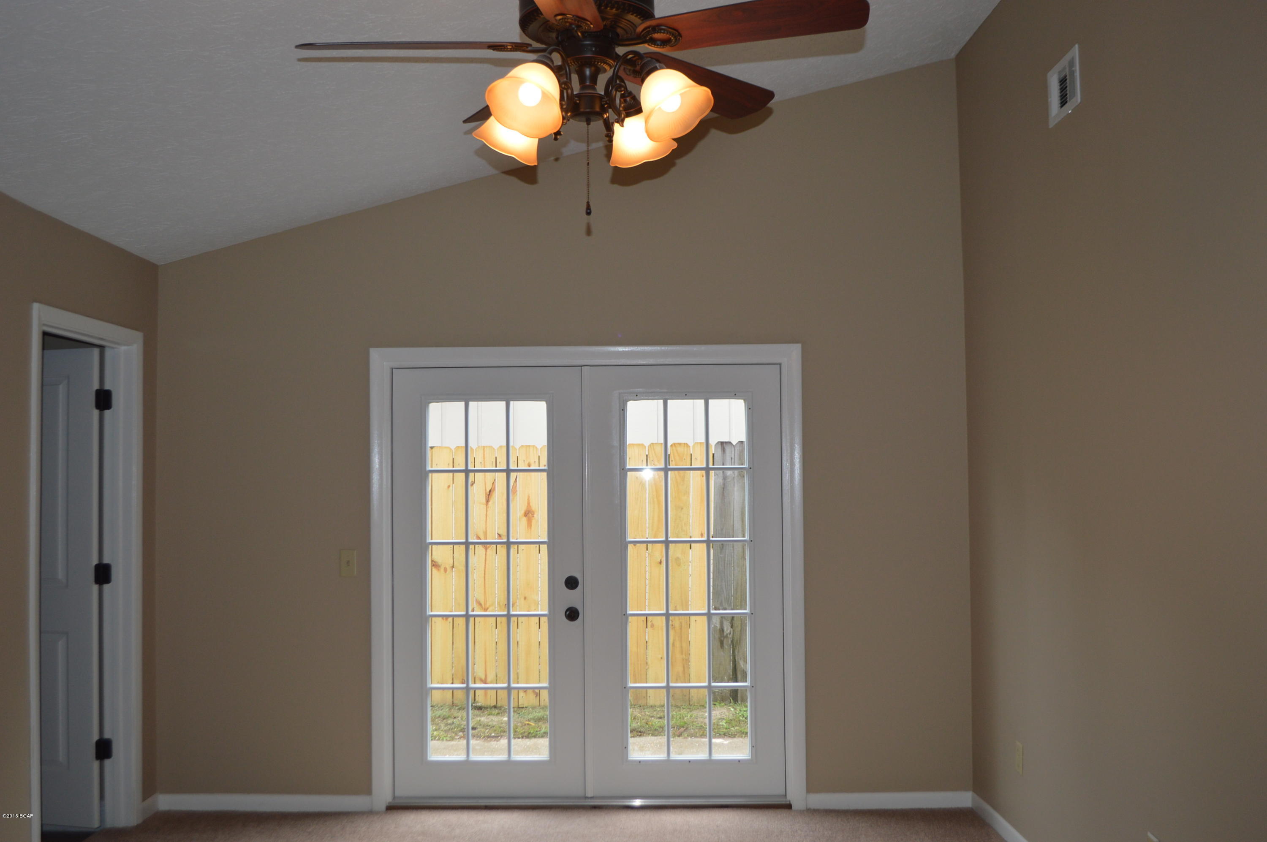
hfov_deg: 57.3
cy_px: 421
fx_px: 1160
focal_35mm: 33
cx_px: 634
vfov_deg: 39.9
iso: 320
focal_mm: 22
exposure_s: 1/125
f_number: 4
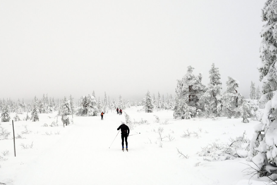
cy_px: 97
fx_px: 500
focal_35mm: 65
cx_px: 111
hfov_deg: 30.9
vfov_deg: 20.9
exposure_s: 1/1900
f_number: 5.6
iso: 640
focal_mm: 27
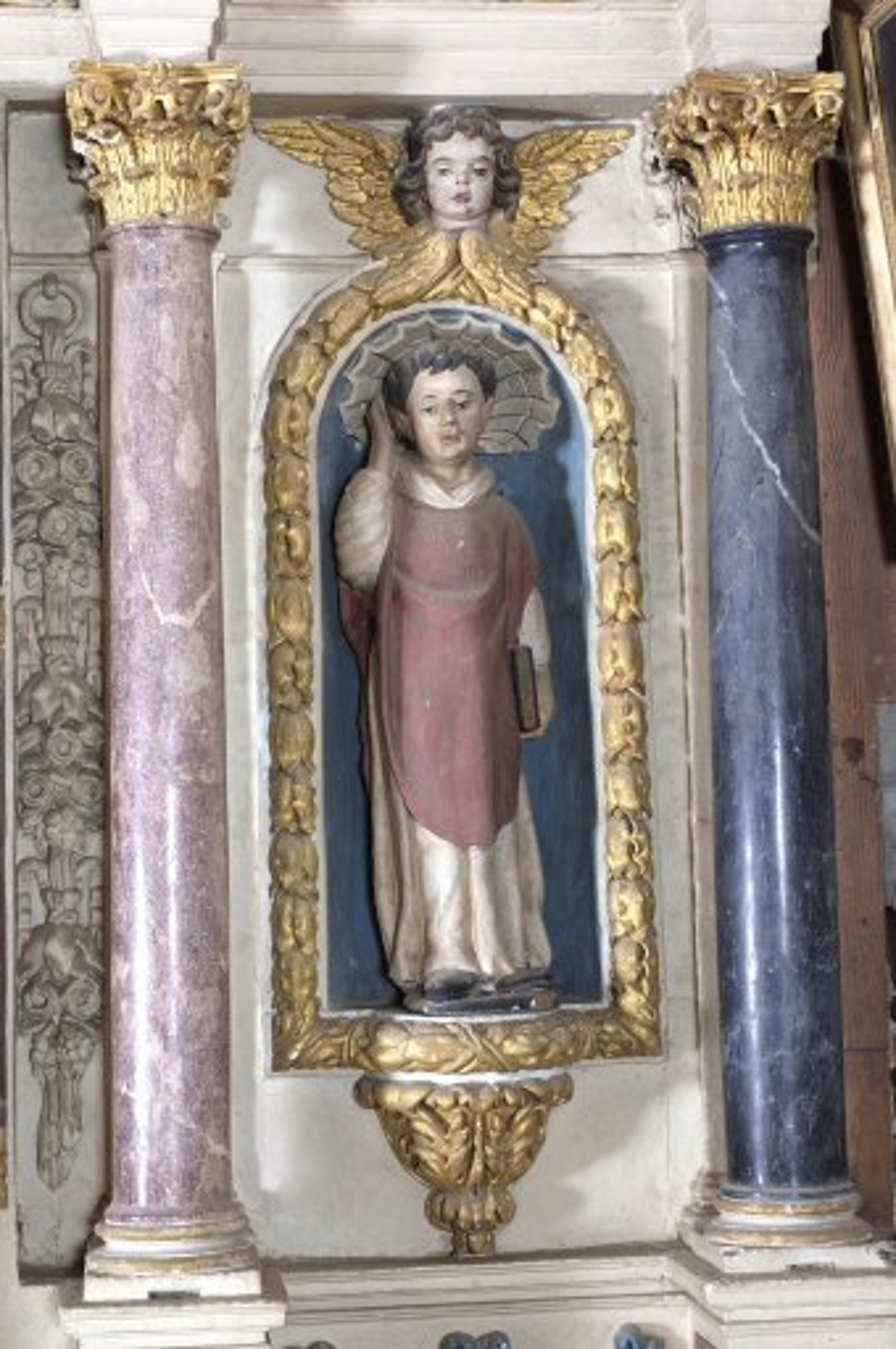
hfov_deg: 18.9
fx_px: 2695
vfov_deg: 28.1
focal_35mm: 72
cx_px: 448
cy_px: 674
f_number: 8
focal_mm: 48
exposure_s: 1/30
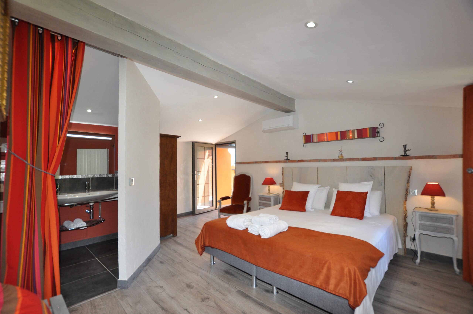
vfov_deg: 77.2
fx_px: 197
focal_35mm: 15
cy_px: 157
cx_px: 236
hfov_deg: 100.5
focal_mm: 10
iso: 400
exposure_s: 1/100
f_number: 5
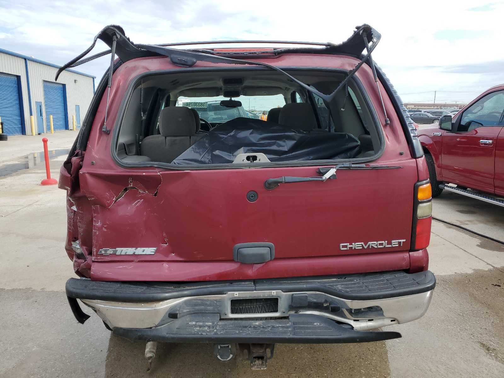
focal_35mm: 26
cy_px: 189
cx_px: 252
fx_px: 379
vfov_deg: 53.1
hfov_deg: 67.3
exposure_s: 1/1000
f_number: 1.5
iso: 50
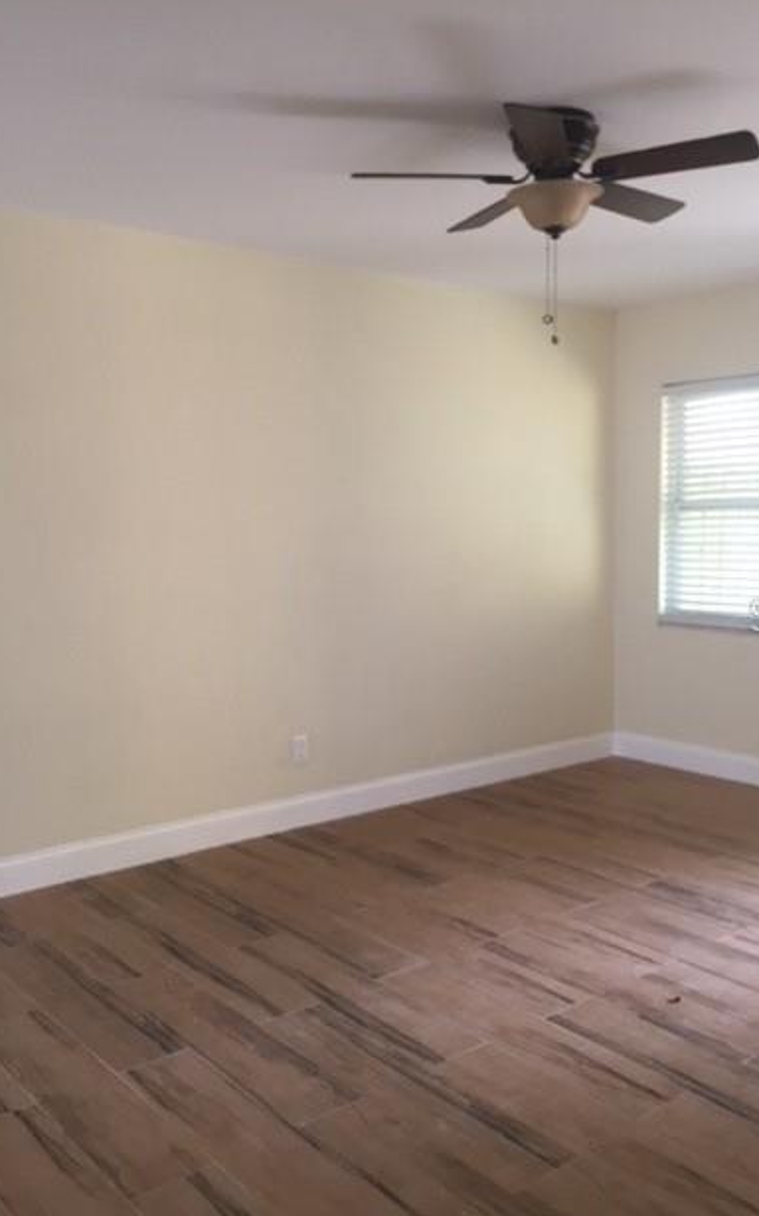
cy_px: 615
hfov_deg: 39.2
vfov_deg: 59.7
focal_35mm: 32
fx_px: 1060
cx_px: 463
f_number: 2.2
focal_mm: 4.15
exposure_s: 1/30
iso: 80
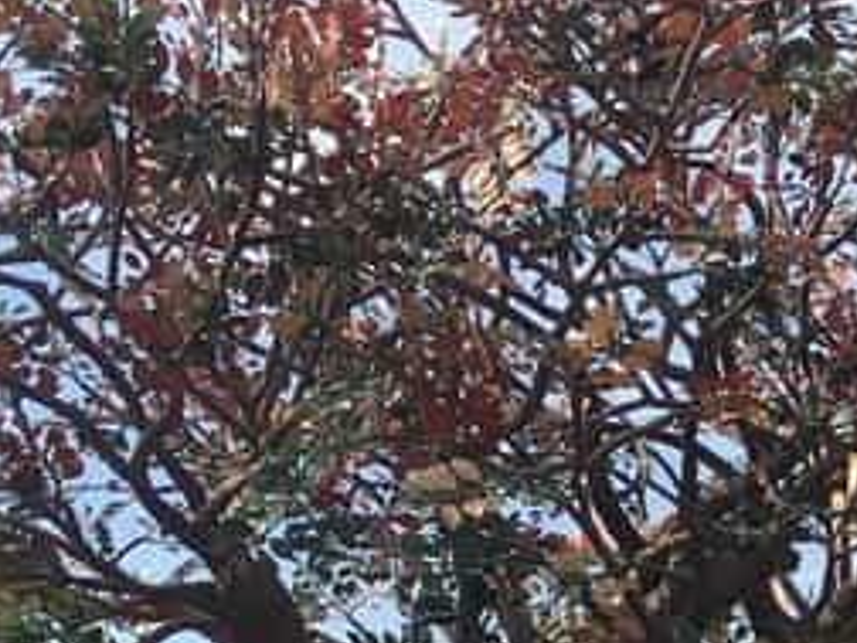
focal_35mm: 116
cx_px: 1054
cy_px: 1085
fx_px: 2872
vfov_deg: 11.9
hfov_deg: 16.2
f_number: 2.2
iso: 25
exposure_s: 1/986
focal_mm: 4.2
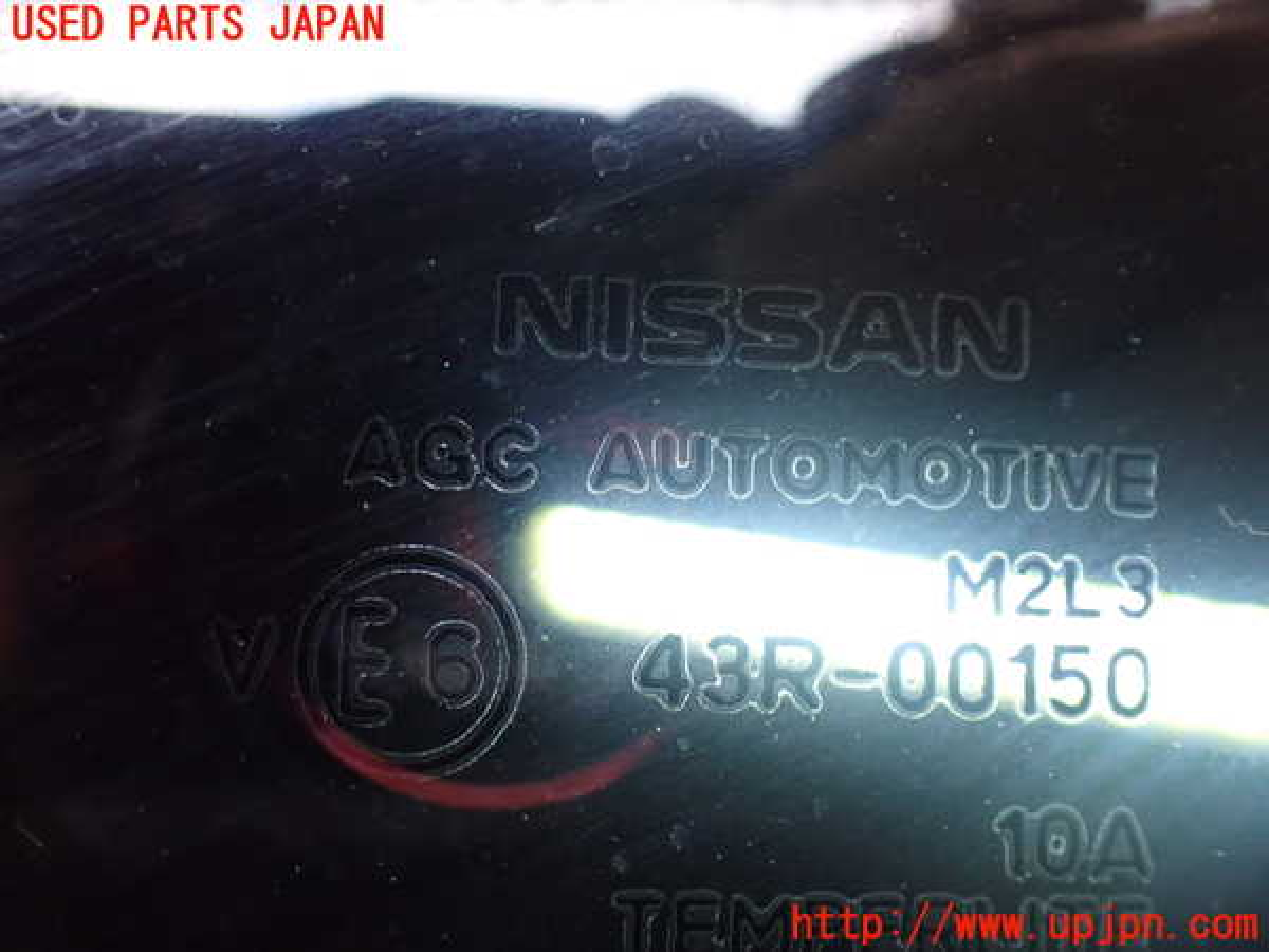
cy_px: 476
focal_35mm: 38
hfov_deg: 49.0
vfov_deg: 37.7
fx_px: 1393
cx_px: 634
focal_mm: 6.83
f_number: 2.7
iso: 800
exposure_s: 1/60
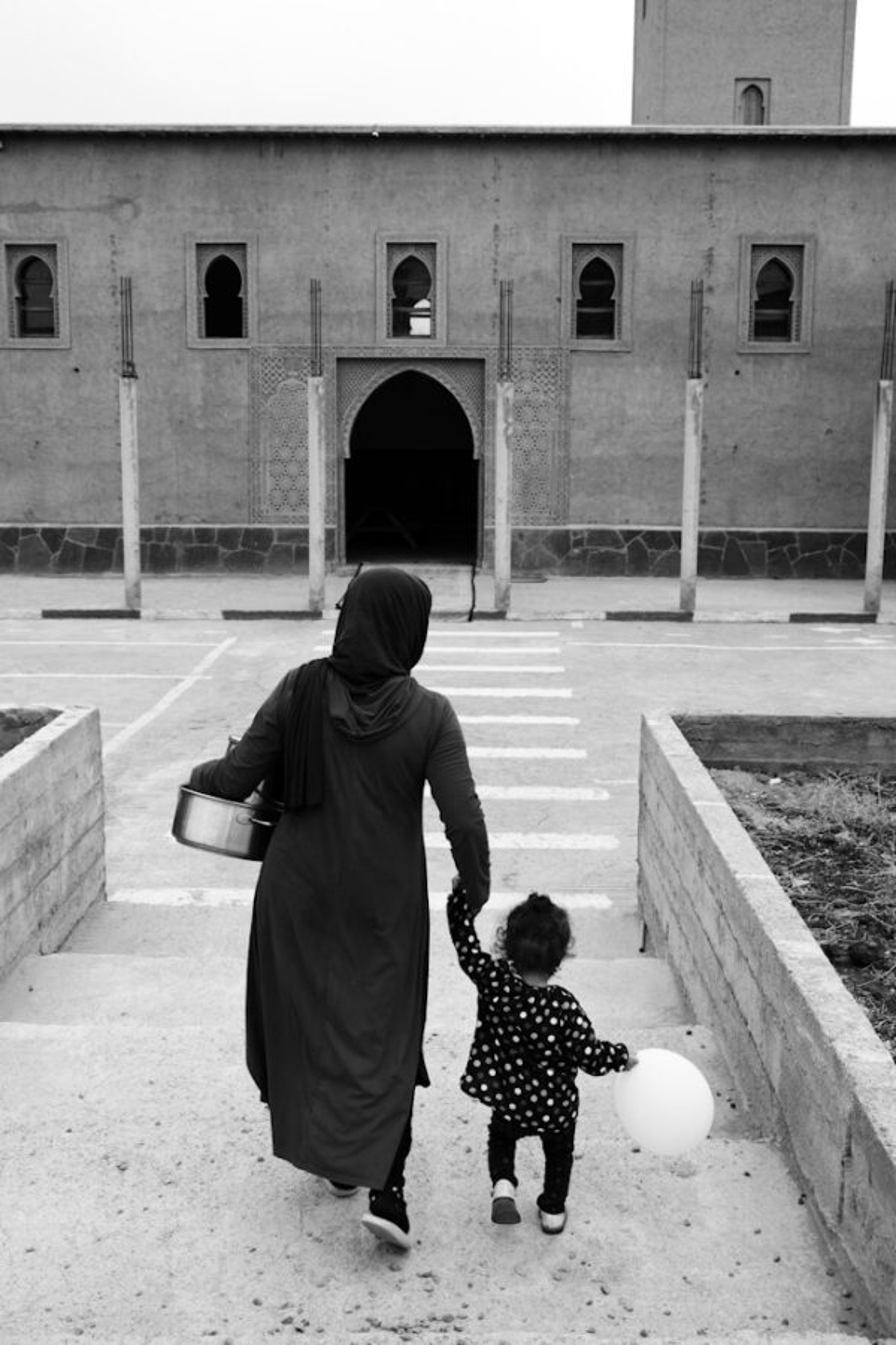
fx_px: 1344
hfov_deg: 36.9
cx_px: 448
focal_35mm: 36
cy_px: 672
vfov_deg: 53.1
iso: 500
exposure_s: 1/950
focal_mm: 24.3
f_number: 5
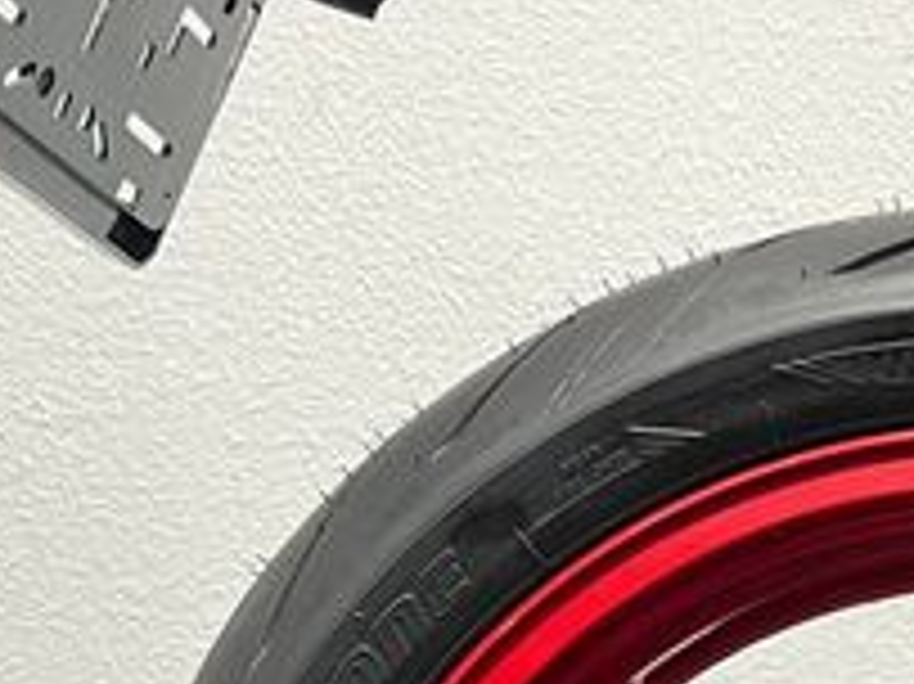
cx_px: 946
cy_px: 1058
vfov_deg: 16.3
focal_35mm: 82
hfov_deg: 22.8
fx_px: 2164
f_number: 1.6
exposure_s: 1/50
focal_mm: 5.1
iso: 320
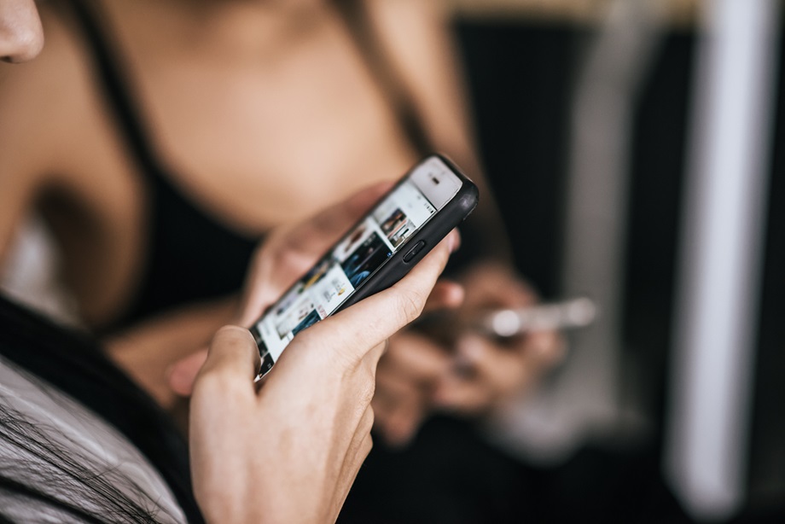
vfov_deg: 16.1
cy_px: 262
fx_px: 1854
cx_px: 392
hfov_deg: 23.9
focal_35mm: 85
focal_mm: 85
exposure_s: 1/160
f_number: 1.8
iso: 2000
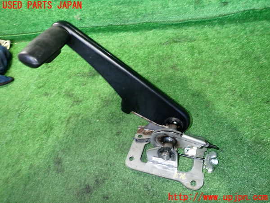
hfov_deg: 69.4
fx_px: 195
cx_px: 135
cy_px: 102
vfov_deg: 54.9
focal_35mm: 25
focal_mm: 4.5
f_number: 2
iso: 400
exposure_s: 1/30
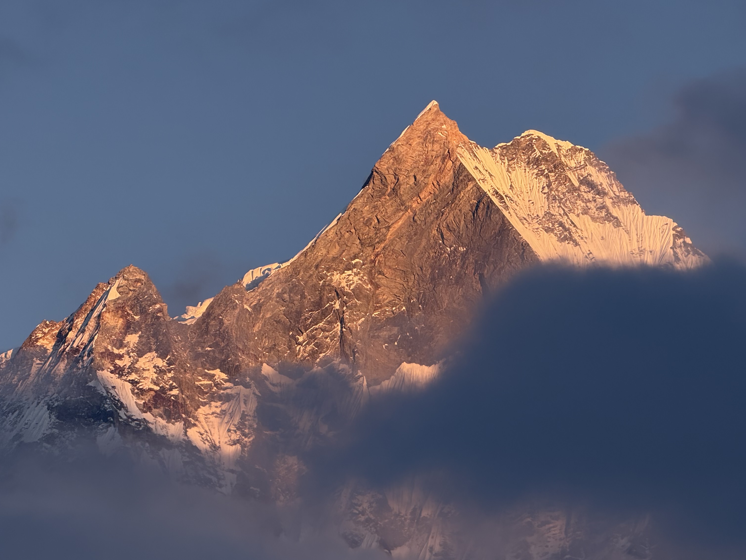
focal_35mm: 160
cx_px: 352
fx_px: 3448
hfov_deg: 12.3
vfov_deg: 9.3
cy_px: 277
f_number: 2.8
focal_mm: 15.66
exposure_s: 1/231
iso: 50
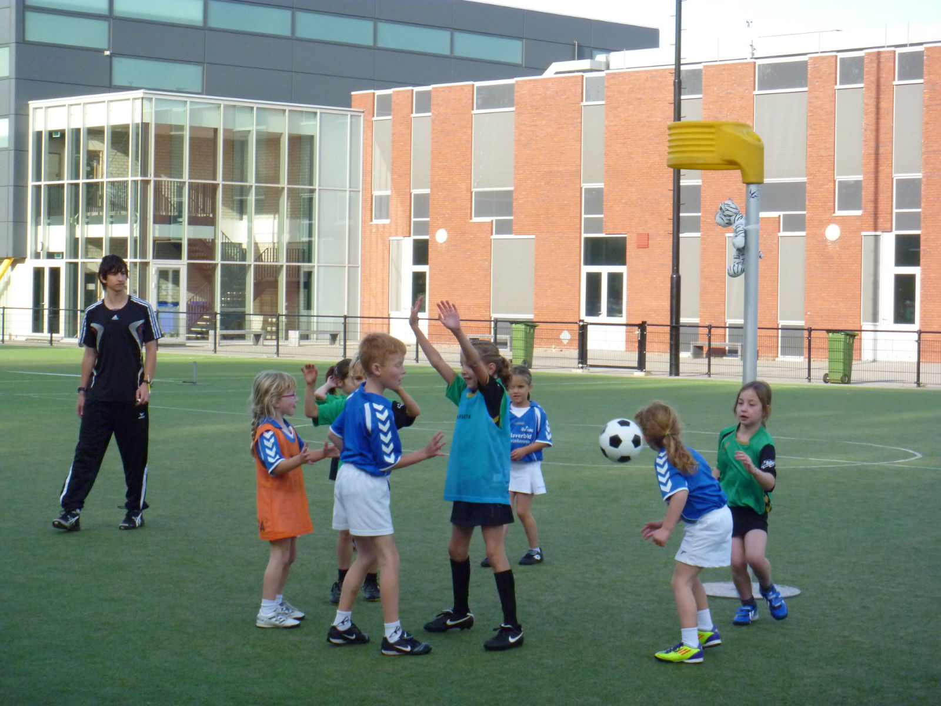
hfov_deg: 24.1
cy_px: 353
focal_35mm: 81
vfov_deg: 18.2
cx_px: 470
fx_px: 2202
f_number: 5.3
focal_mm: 14.5
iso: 400
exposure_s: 1/400
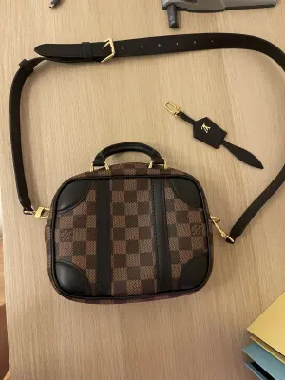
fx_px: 274
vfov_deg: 69.4
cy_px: 190
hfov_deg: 54.9
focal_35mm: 25
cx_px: 142
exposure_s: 1/33
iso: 640
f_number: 1.6
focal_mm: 5.1
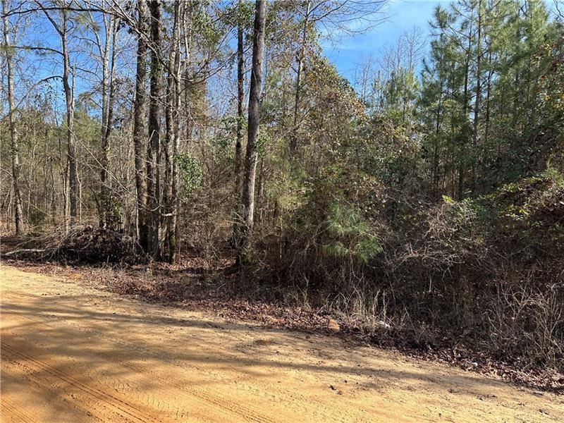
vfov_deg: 56.8
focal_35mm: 24
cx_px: 282
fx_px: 391
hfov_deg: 71.6
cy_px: 212
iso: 80
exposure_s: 1/1119
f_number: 1.78
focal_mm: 6.86
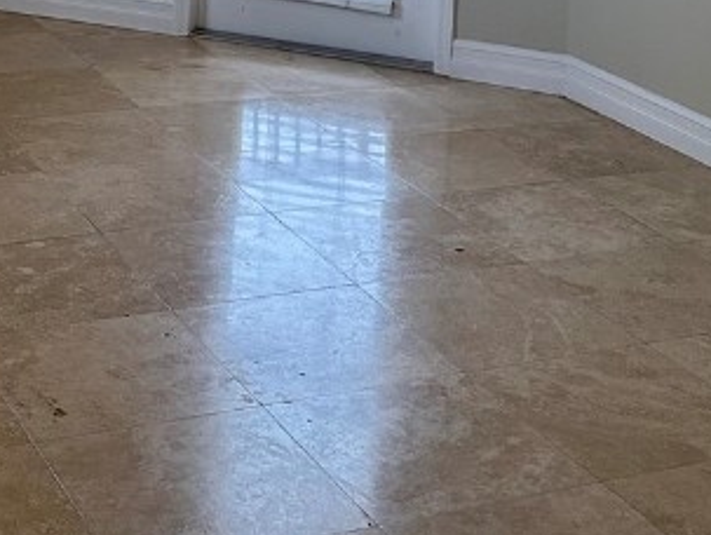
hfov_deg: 24.0
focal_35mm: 81
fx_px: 1666
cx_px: 251
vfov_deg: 16.2
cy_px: -333
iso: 160
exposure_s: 1/120
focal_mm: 6.86
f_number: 1.78
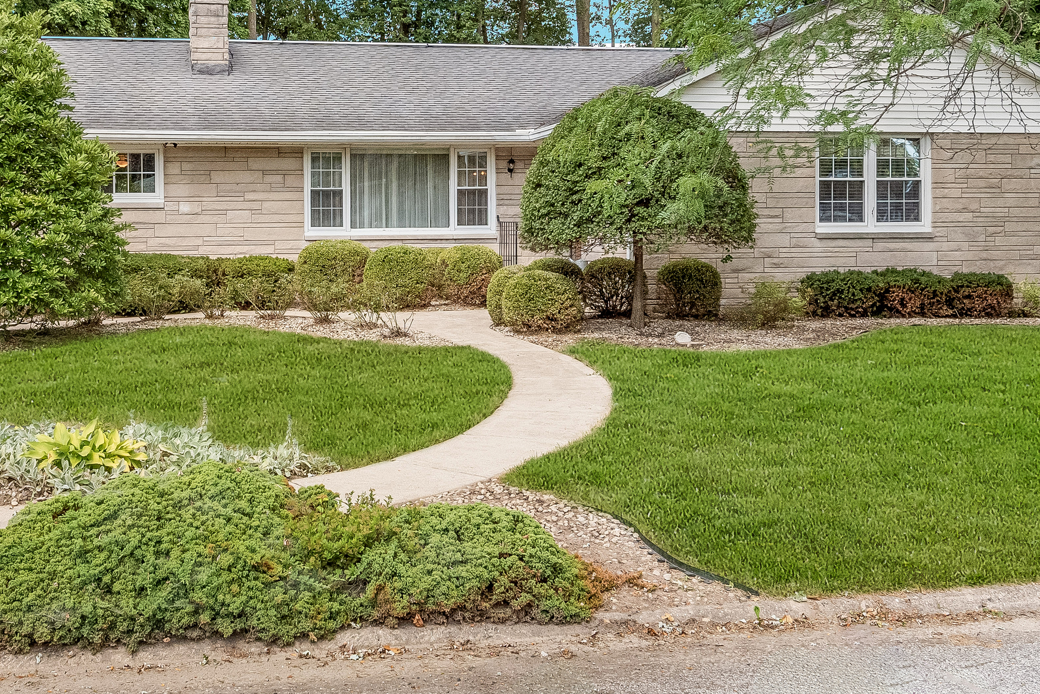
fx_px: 1069
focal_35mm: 37
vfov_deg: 34.8
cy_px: 137
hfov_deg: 51.1
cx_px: 360
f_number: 5.6
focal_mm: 21
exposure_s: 1/2000
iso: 320
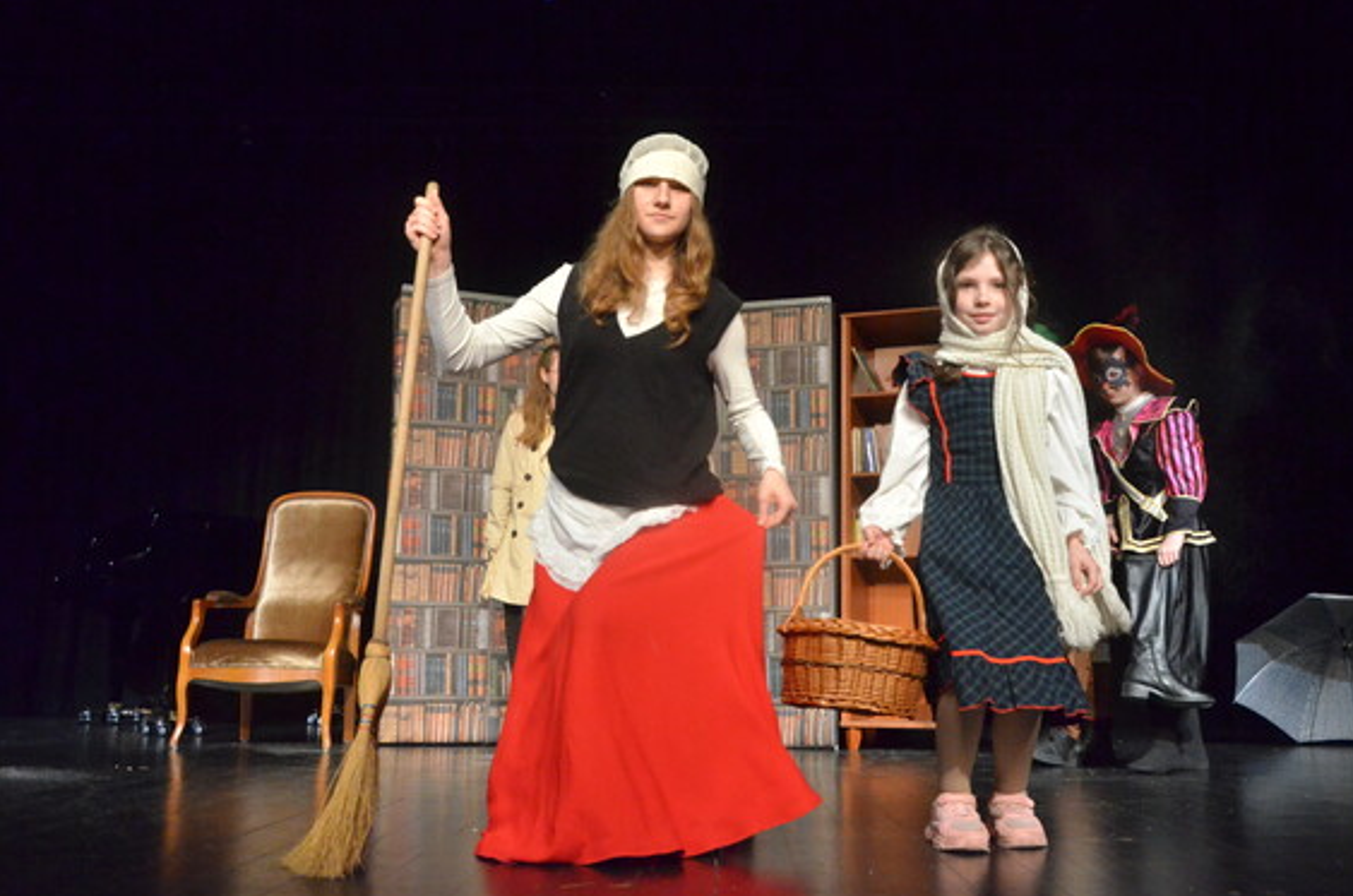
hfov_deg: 56.5
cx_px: 717
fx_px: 1258
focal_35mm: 34
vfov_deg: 39.2
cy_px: 448
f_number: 6.3
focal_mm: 21
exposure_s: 1/125
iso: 3200
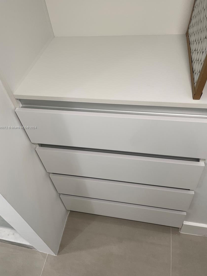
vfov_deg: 65.2
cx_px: 103
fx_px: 215
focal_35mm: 27
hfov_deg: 51.3
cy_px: 128
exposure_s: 1/120
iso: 125
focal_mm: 5.1
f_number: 1.6
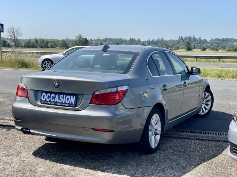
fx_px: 356
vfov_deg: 28.0
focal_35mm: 52
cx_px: 118
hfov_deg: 36.8
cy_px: 88
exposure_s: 1/1653
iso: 32
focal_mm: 6
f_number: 2
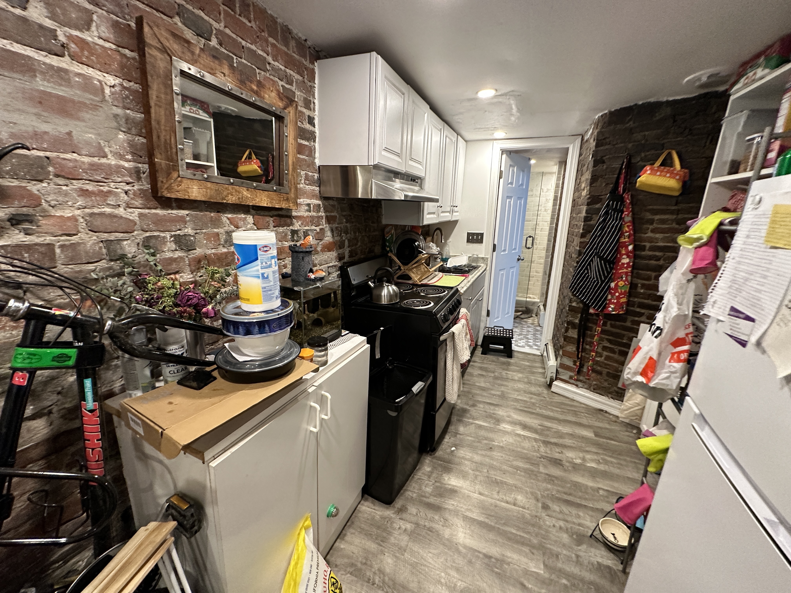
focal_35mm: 14
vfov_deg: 85.7
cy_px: 296
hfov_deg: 102.1
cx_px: 396
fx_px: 320
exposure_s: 1/60
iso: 320
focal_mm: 2.22
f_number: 2.2
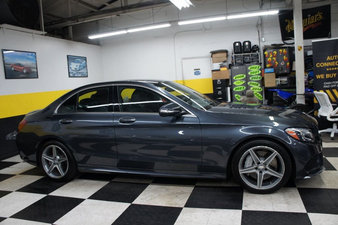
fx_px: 253
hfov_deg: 67.4
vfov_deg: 47.9
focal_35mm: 27
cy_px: 112
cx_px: 169
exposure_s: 1/30
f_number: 3.5
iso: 250
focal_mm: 18
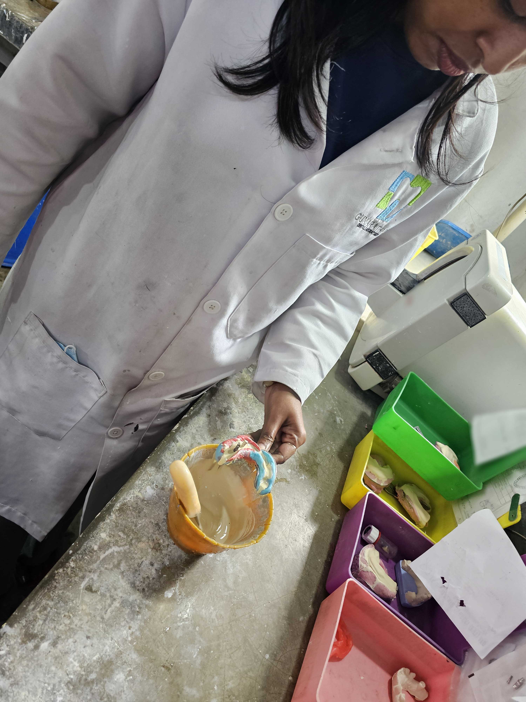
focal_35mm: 23
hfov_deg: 58.9
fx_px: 466
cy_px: 351
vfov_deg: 73.9
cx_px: 263
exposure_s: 1/100
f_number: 1.7
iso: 250
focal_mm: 6.3
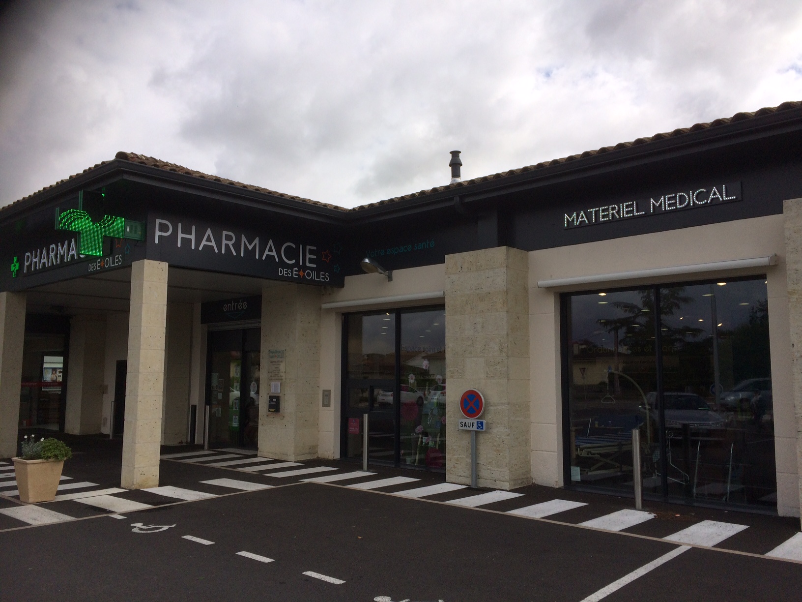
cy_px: 301
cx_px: 401
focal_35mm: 29
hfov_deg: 61.7
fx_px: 672
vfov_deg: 48.2
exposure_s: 1/3165
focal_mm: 4.15
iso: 32
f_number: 2.2
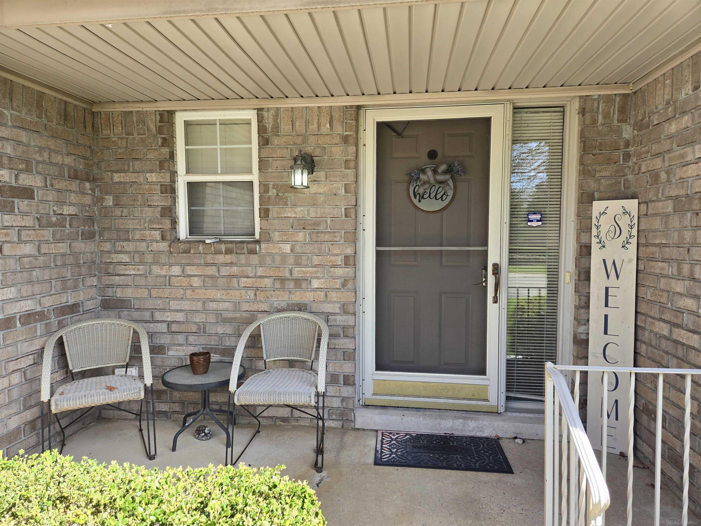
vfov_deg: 58.9
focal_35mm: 23
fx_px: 466
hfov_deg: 73.9
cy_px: 263
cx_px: 350
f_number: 1.8
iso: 25
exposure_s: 1/255
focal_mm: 5.4
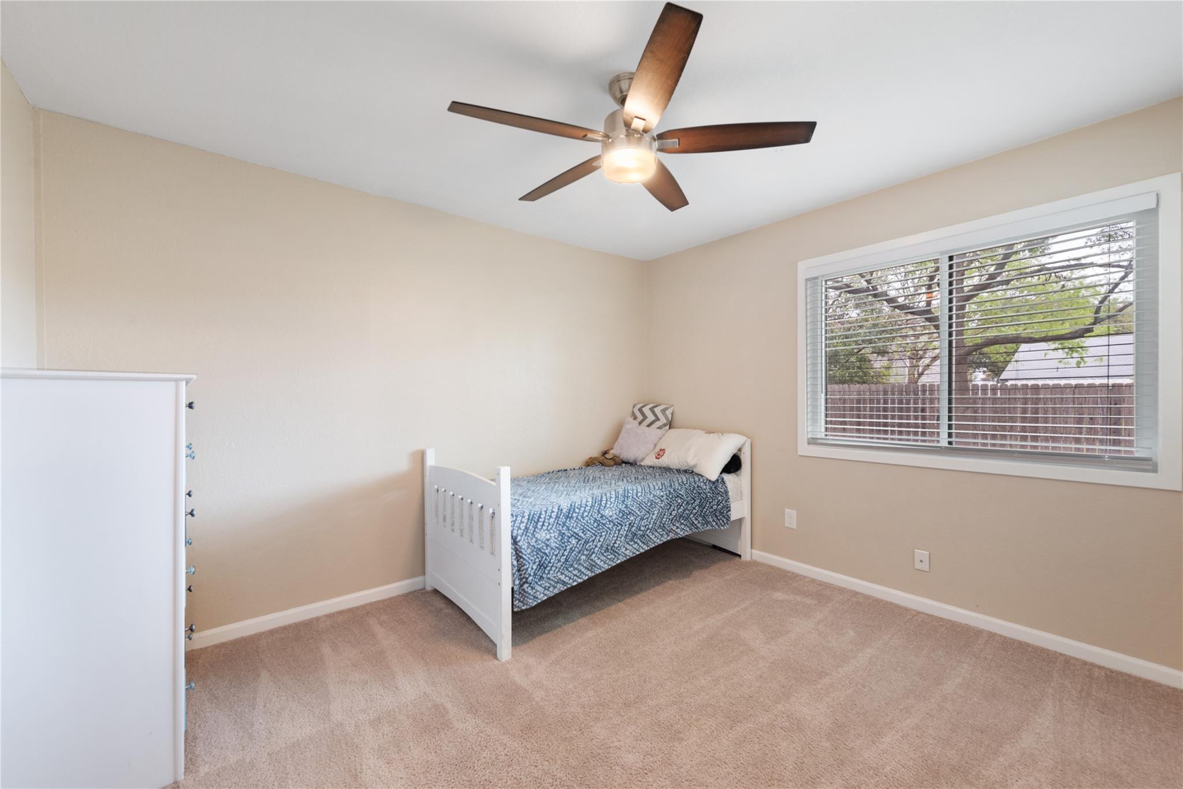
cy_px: 394
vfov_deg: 81.2
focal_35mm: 14
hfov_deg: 104.2
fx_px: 460
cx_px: 592
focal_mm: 14
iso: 400
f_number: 8
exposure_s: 1
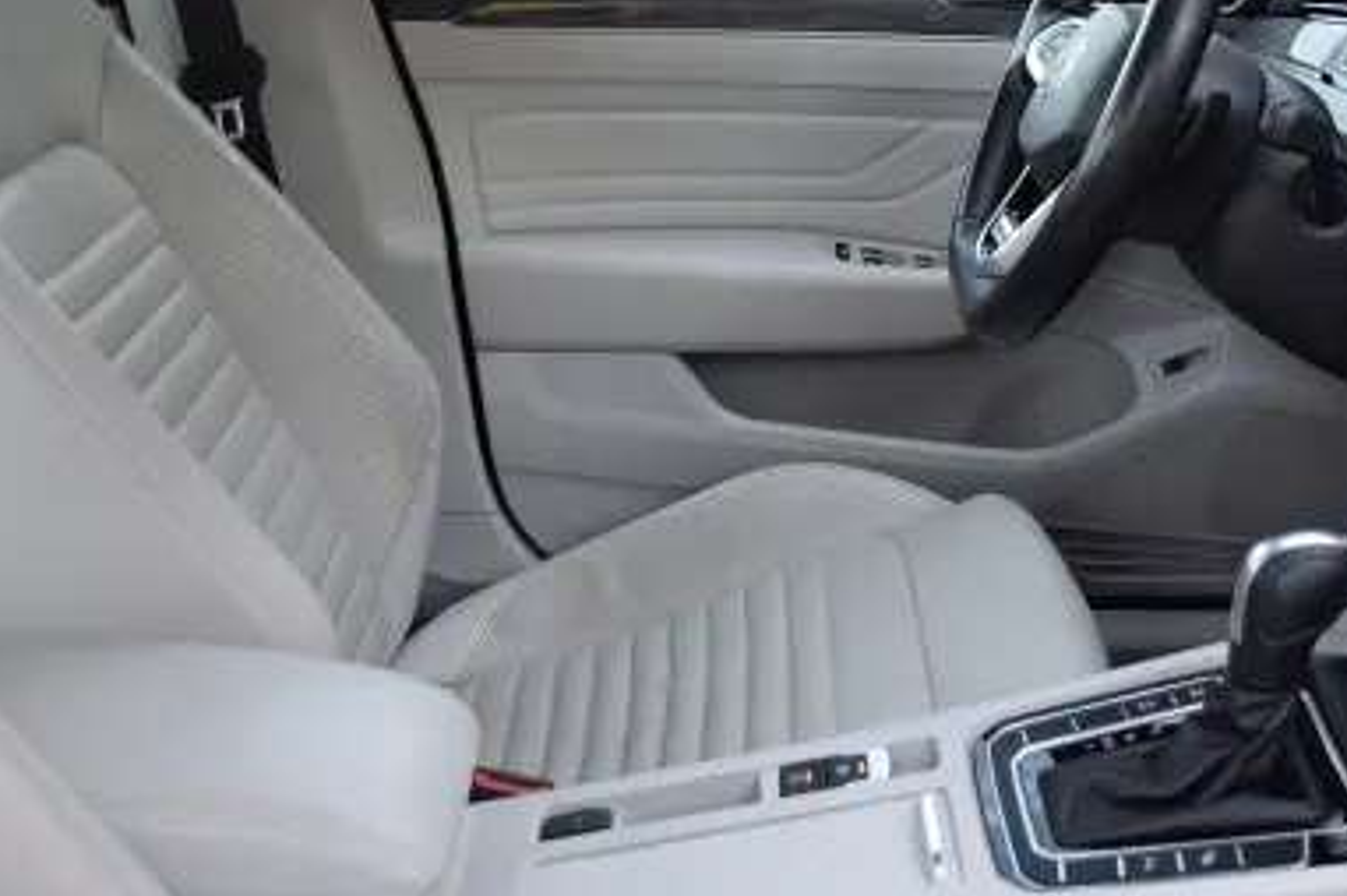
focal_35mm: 53
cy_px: 213
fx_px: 1975
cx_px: 779
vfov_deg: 25.2
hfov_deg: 37.6
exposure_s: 1/60
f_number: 4
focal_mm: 21
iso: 320
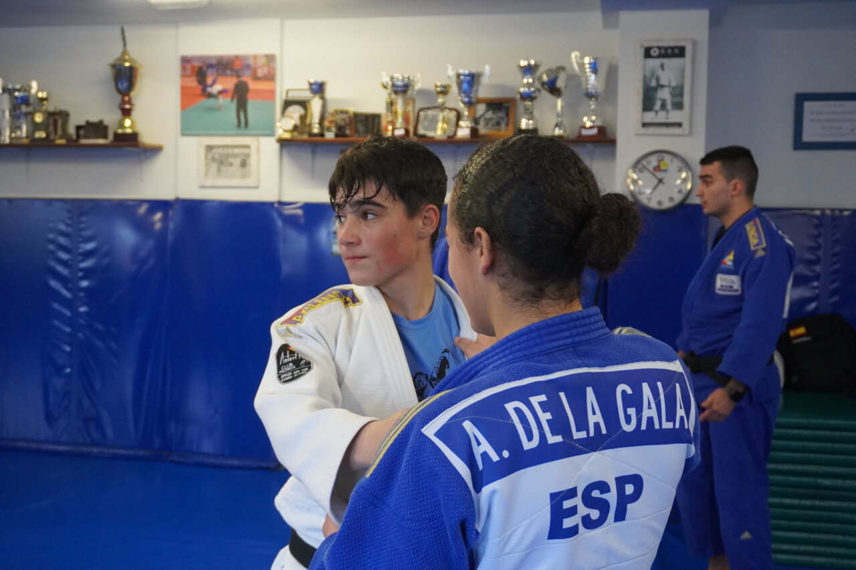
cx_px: 428
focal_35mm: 42
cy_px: 285
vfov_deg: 31.9
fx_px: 998
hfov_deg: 46.4
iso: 3200
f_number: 4.5
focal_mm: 28
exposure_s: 1/160
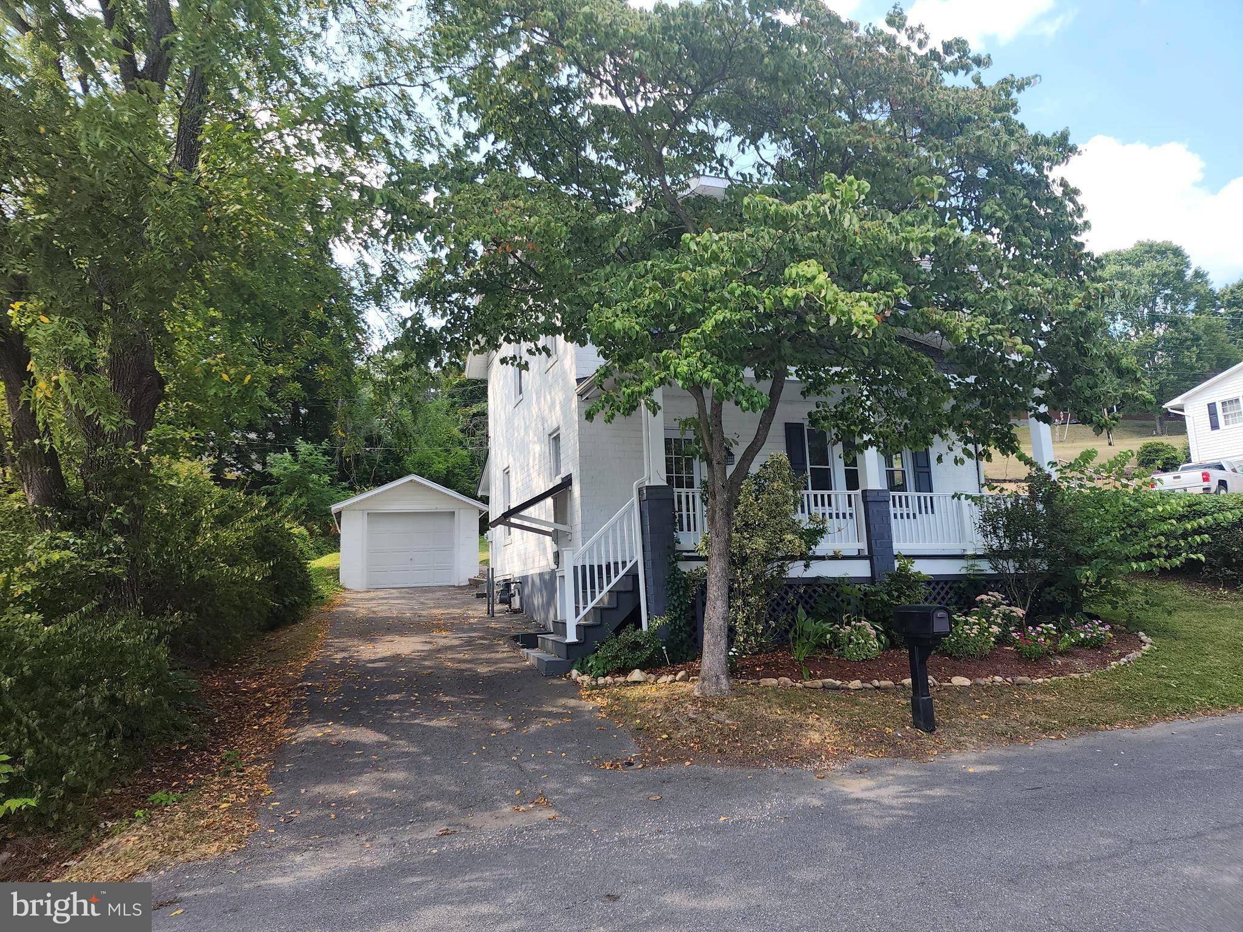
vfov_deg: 58.9
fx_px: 826
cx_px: 622
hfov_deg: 73.9
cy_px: 466
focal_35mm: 23
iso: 12
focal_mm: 6.4
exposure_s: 1/253
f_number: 1.8
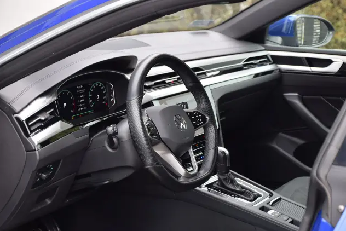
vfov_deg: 16.1
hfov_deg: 23.9
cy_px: 116
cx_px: 174
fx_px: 817
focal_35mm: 85
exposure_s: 1/100
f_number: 5
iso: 360
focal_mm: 56
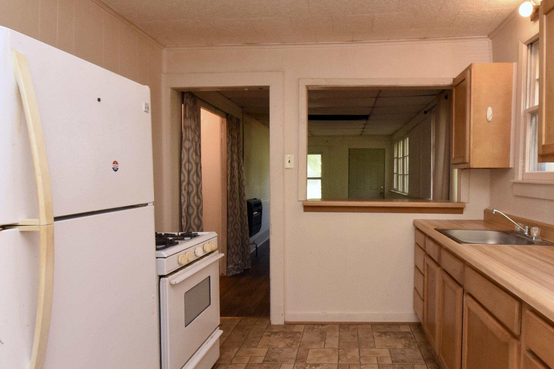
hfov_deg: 82.3
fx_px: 308
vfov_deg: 61.6
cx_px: 348
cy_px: 214
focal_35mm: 20
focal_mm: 10
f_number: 9
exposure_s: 1/60
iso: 2500
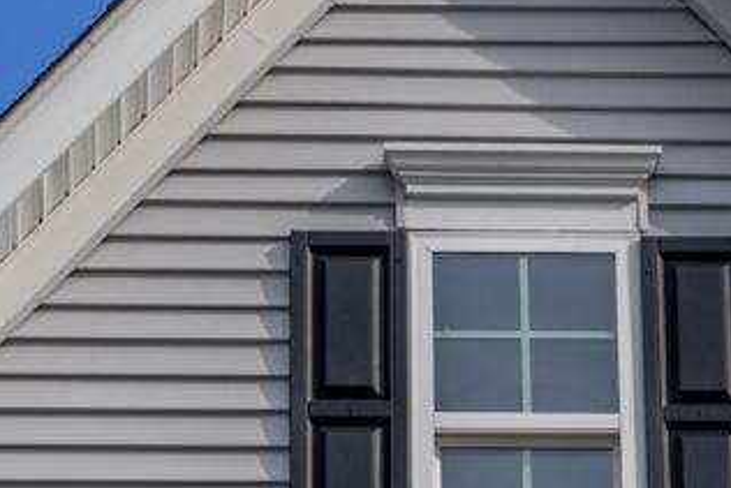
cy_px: 176
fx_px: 5830
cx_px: 516
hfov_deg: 7.2
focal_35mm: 287
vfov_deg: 4.8
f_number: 6.3
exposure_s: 1/500
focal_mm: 118
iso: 100
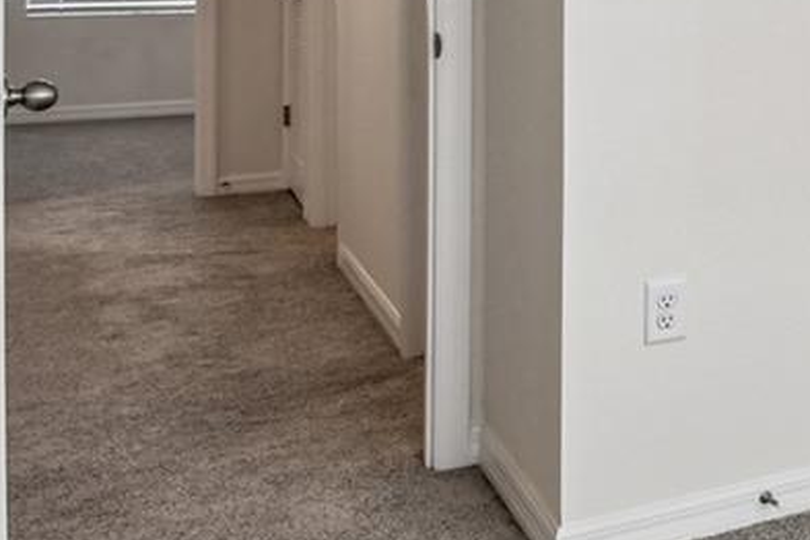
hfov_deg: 22.9
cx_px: 1362
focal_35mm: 61
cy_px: -85
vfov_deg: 20.9
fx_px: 1372
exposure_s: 1/25
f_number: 7.1
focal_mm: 10
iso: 100
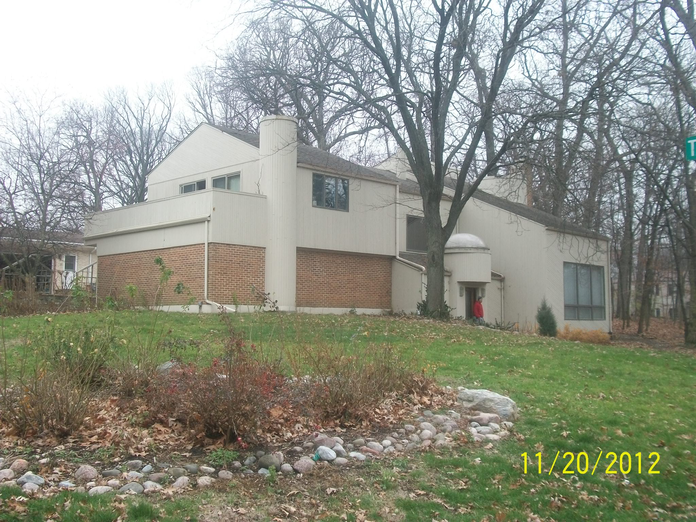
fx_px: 804
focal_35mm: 40
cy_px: 261
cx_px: 348
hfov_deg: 46.8
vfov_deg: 36.0
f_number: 3.2
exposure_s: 1/160
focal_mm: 7.1
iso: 80
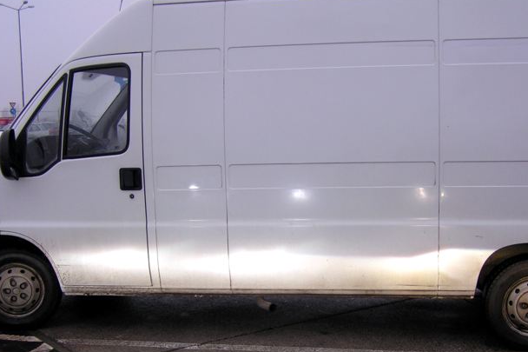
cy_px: 255
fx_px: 762
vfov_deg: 25.7
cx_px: 299
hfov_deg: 38.1
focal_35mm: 52
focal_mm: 6.3
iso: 50
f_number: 2.8
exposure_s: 1/50
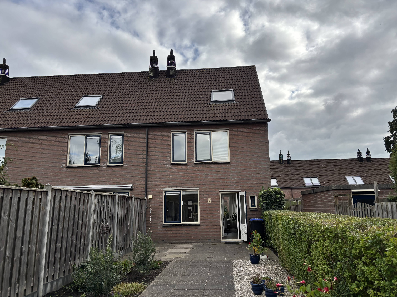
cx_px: 198
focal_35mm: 26
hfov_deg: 67.3
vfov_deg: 53.1
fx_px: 298
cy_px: 148
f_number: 1.6
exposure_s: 1/2857
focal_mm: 6
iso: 50
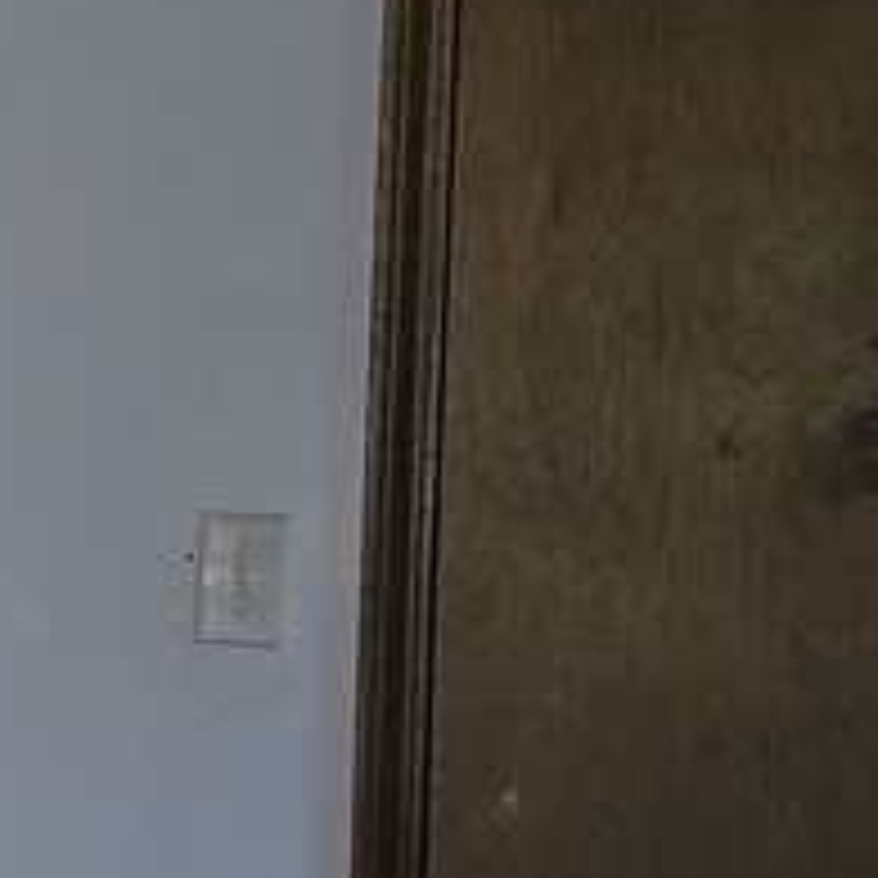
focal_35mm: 150
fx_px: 4304
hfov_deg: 9.7
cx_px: -1499
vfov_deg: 11.6
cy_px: 567
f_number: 1.7
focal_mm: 6.3
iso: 80
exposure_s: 1/60
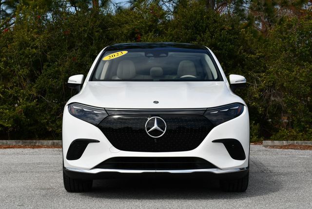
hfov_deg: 22.1
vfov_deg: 14.9
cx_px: 156
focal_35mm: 92
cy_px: 104
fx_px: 798
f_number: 9
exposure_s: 1/320
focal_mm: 46
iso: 100
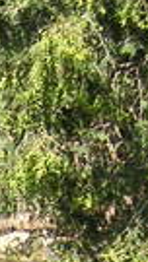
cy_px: 516
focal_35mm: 239
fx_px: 1666
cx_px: -265
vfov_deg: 8.6
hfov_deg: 4.9
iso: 50
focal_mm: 6.1
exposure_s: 1/350
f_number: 2.8
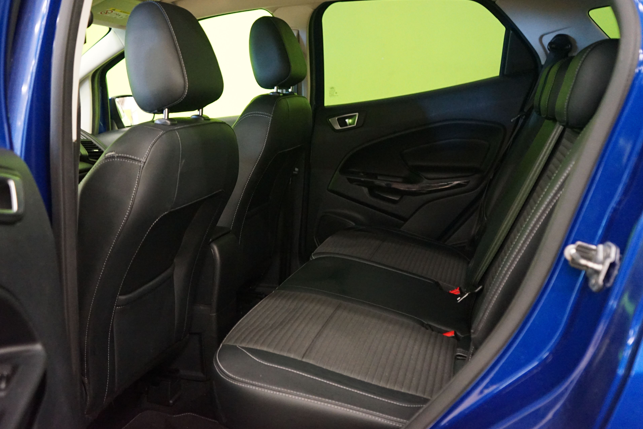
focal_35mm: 32
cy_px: 210
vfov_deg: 41.1
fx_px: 572
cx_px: 318
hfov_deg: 58.7
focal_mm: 31
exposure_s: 1/20
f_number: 3.5
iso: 6400
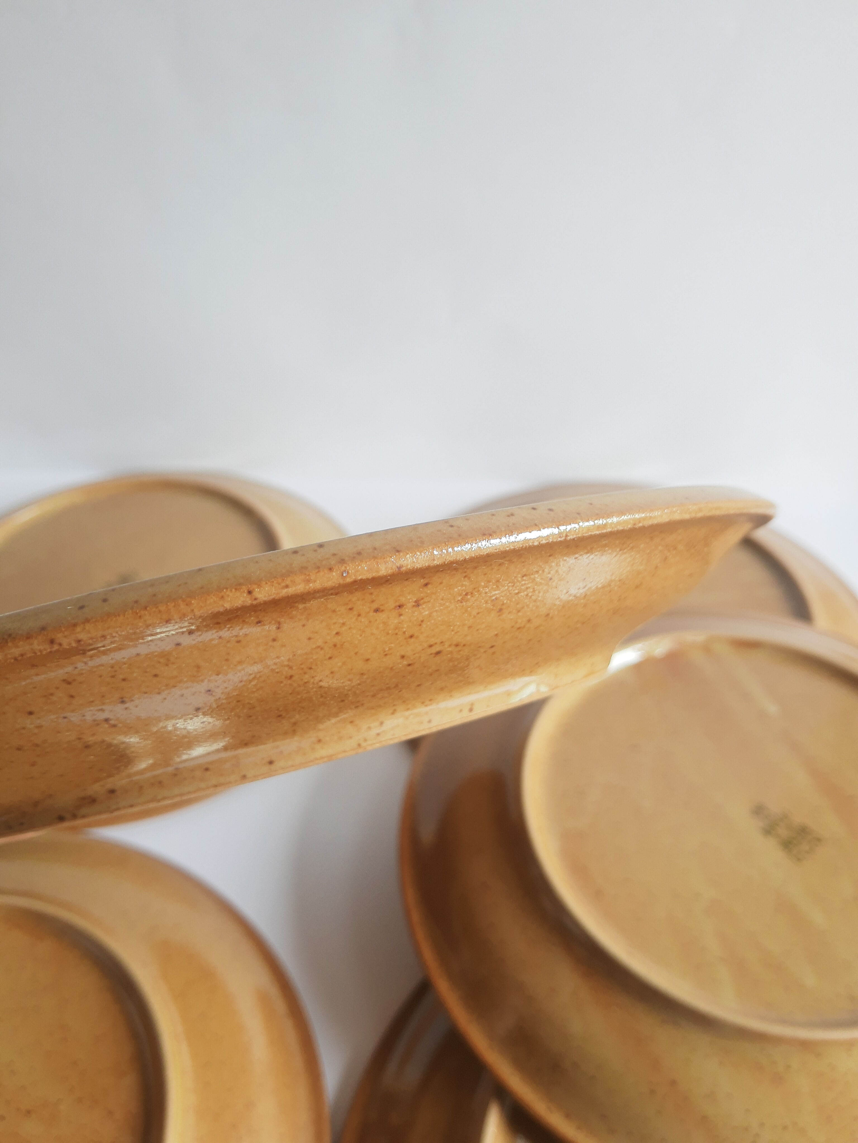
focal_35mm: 26
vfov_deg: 67.3
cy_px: 572
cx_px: 429
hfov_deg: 53.1
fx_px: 859
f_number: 1.8
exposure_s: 1/134
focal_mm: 3.95
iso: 40
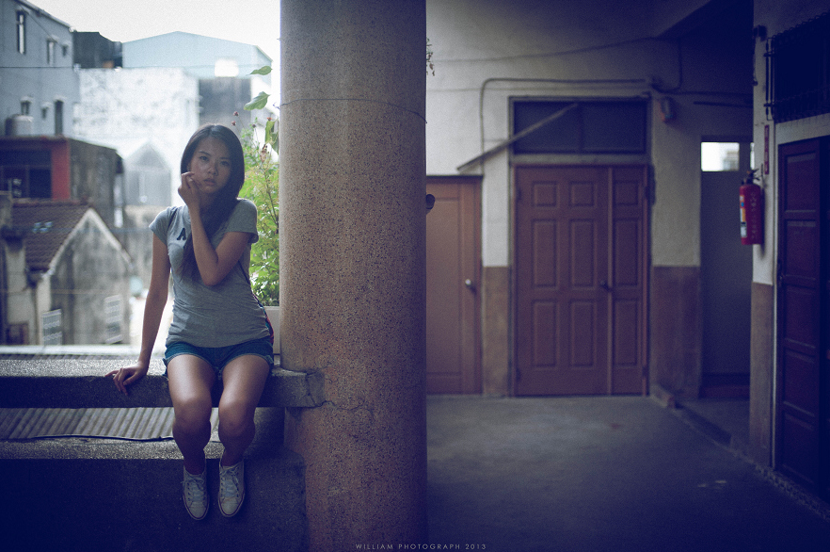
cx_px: 421
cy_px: 279
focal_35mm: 51
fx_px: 1175
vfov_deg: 26.4
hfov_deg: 38.9
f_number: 1.8
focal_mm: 50
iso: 125
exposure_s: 1/250
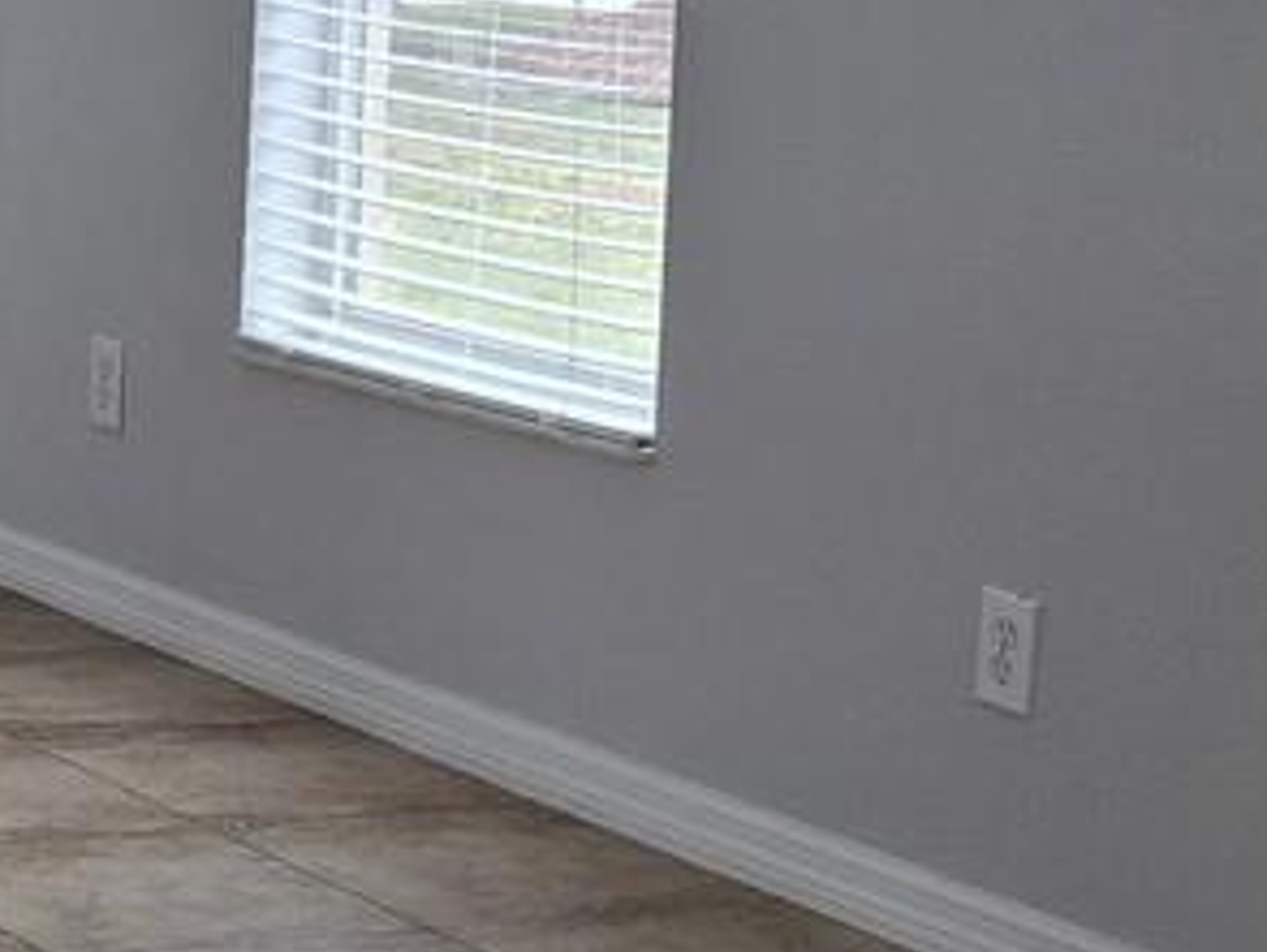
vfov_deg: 11.8
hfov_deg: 14.4
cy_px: 168
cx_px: -810
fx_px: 4579
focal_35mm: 125
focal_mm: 5.4
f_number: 1.8
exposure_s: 1/180
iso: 125
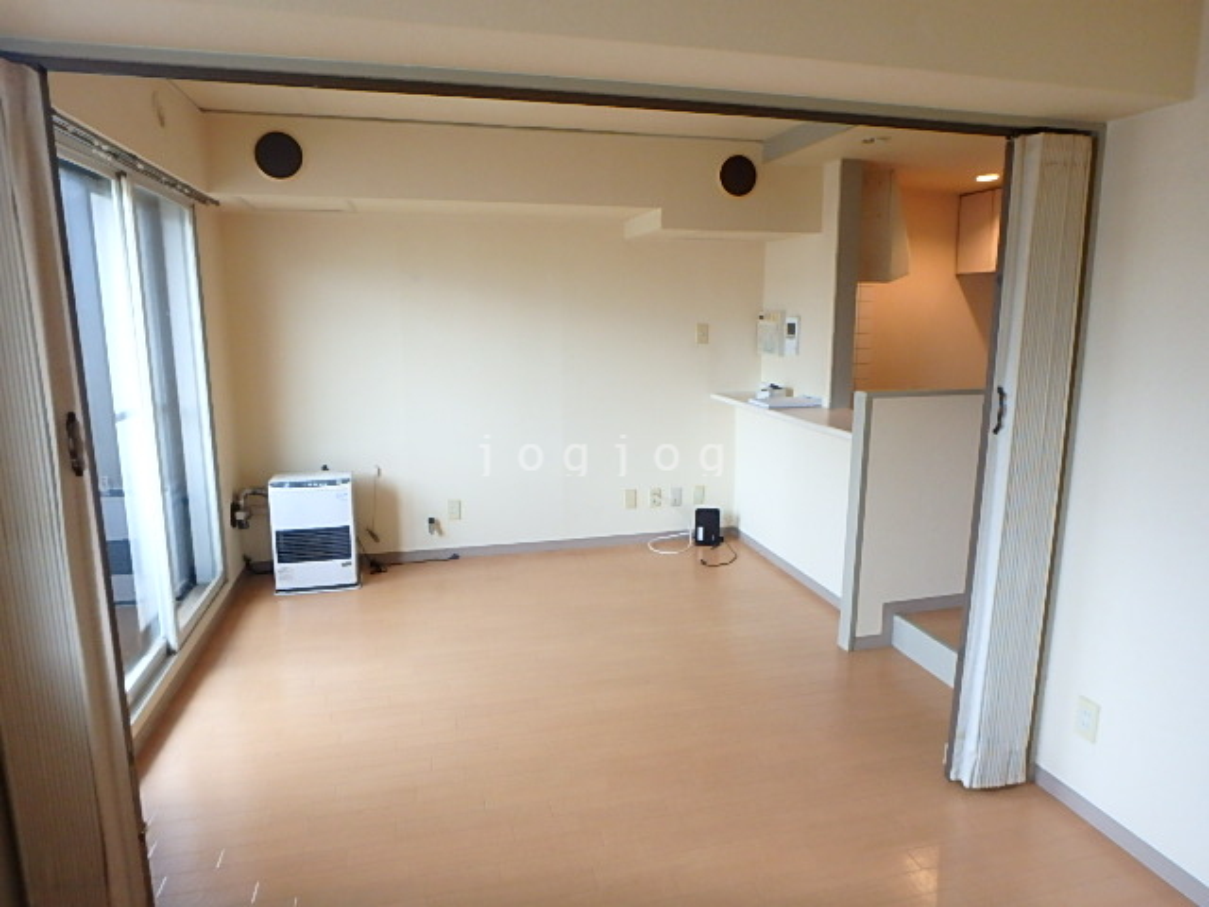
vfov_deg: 63.4
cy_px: 454
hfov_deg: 79.0
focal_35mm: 21
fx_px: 733
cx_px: 604
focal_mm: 3.7
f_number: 3.5
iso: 250
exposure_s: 1/30
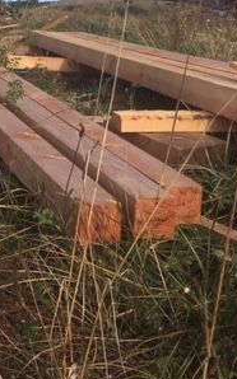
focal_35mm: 66
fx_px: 683
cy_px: 100
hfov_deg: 18.4
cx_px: -65
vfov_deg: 30.6
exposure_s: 1/1241
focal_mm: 4.15
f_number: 2.2
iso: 25
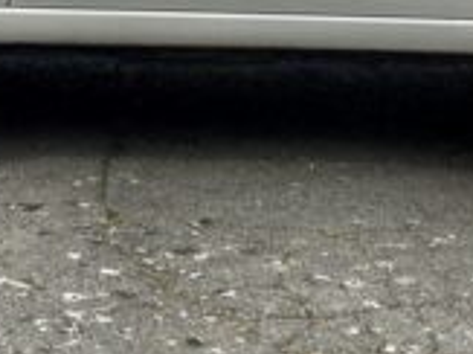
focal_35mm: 128
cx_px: 142
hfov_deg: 15.4
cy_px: -296
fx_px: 1748
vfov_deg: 10.8
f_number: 1.8
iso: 32
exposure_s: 1/898
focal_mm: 4.25
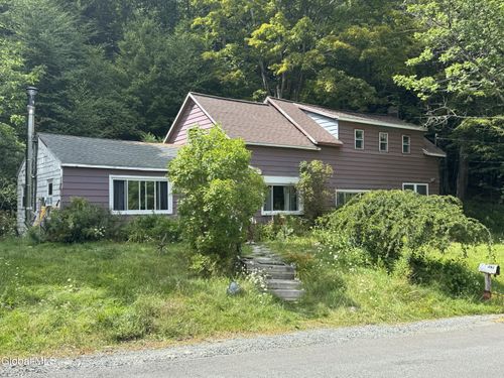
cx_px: 252
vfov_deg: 40.7
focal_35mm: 35
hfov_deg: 52.6
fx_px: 510
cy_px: 189
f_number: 1.78
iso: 80
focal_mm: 6.76
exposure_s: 1/1425
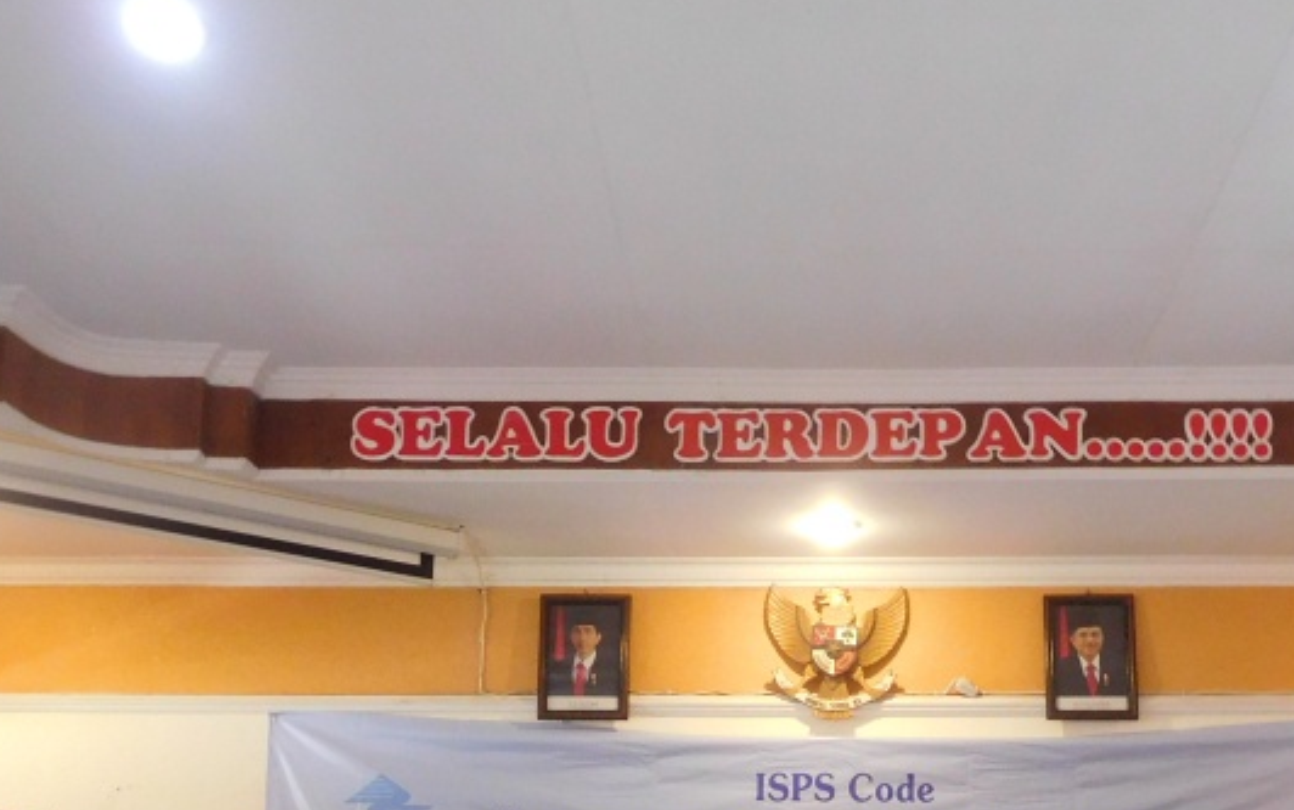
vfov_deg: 23.6
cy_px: 917
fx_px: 1799
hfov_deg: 39.4
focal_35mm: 51
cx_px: 781
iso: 400
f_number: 3.4
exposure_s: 1/20
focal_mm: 4.5
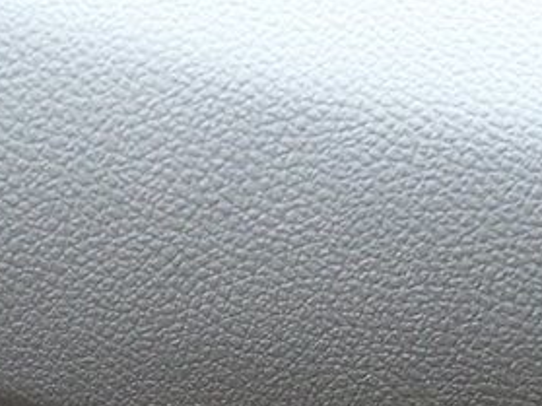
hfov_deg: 15.6
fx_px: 1956
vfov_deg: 11.1
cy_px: 699
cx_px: 66
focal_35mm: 125
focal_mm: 17
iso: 3200
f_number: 4.1
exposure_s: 1/13
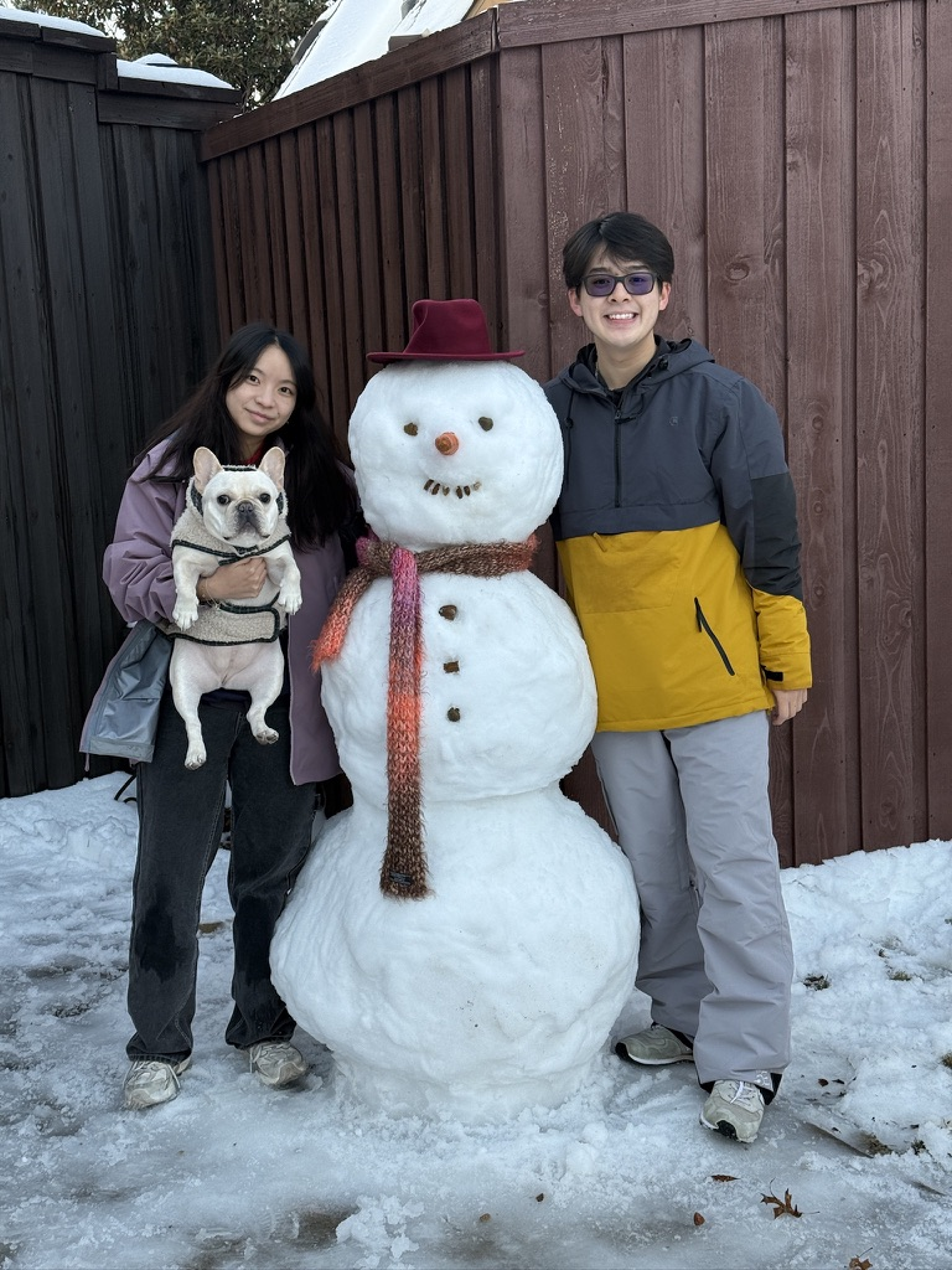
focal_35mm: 48
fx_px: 1760
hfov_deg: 30.3
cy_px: 635
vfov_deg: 39.7
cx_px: 476
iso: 100
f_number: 1.78
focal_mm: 6.76
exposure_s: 1/236
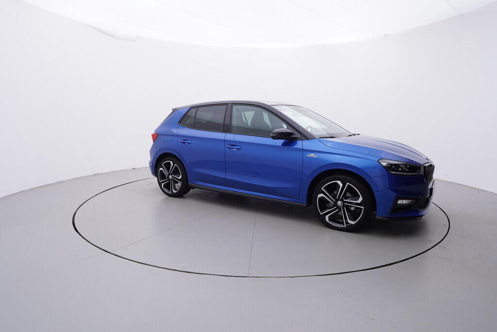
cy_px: 166
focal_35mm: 22
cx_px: 248
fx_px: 311
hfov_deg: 77.3
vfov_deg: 56.2
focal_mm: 15
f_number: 5
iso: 200
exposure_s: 1/80
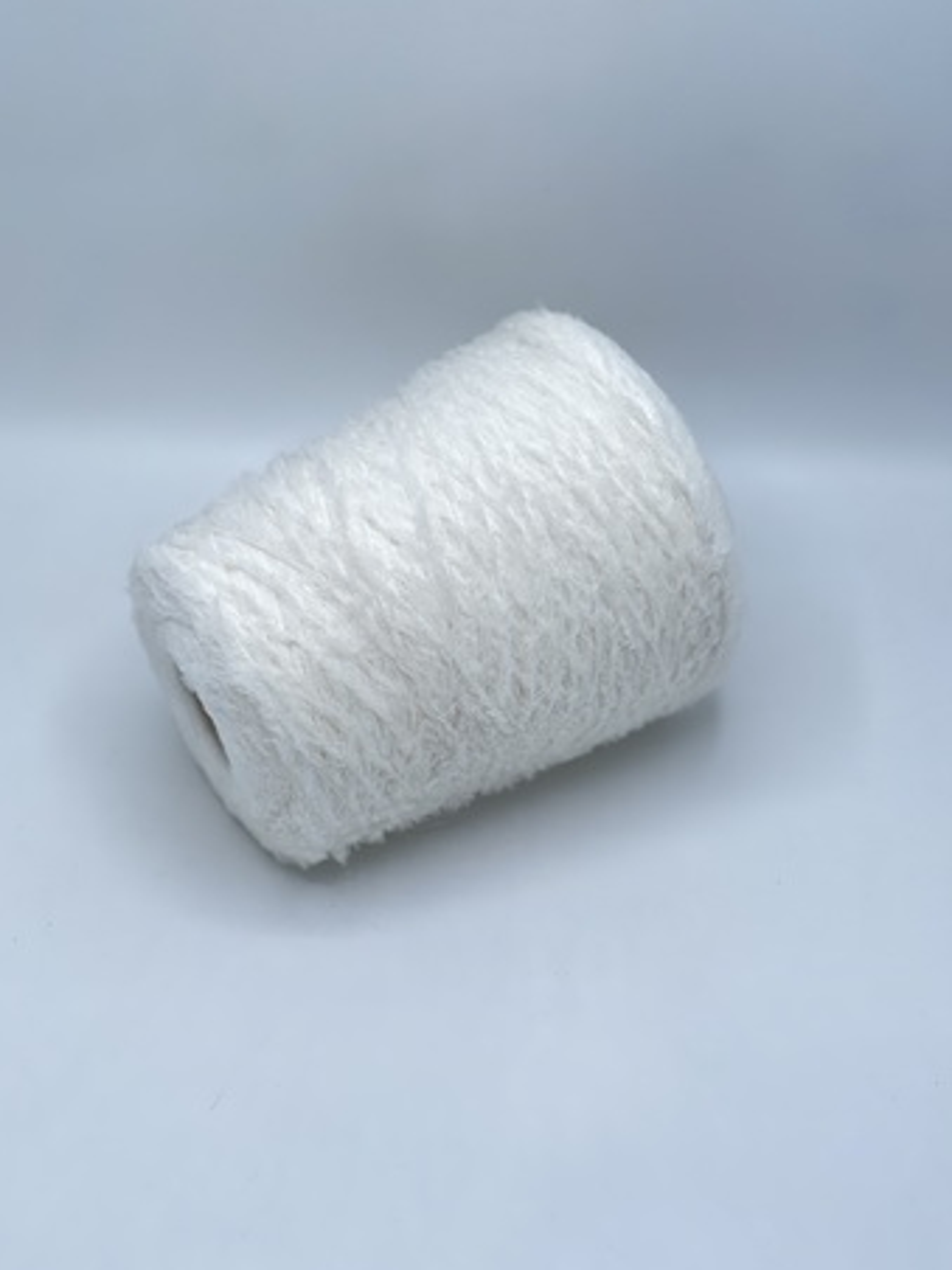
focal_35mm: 68
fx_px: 2493
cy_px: 615
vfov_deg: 28.6
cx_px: 472
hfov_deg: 21.6
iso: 32
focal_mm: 7.5
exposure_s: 1/479
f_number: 2.2
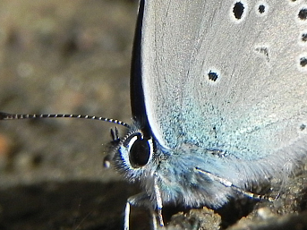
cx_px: 226
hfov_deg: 7.0
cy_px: 40
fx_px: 2518
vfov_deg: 5.2
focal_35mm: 284
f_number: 7.1
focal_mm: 16.9
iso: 160
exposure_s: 1/536
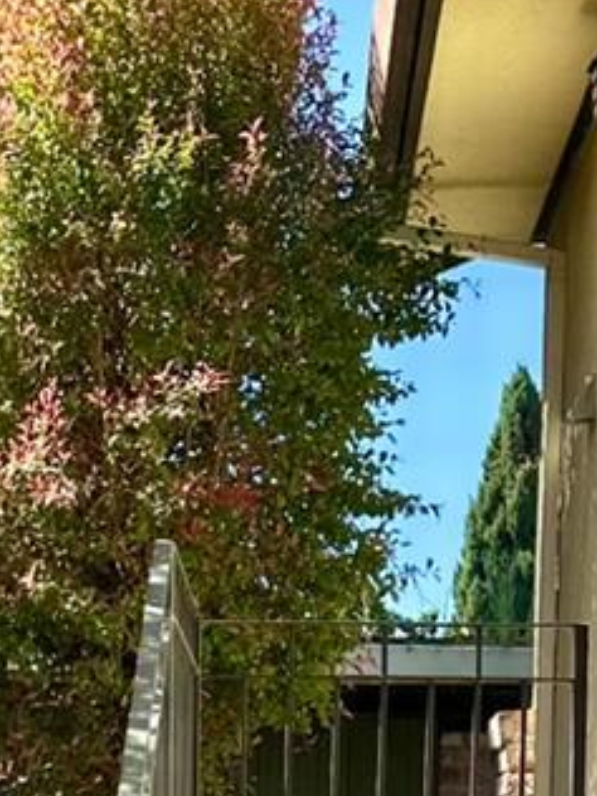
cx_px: 203
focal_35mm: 114
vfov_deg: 16.2
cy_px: 1093
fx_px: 2621
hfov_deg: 13.0
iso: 80
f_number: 1.78
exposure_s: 1/3717
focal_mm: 6.86
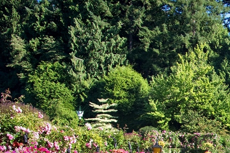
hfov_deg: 23.0
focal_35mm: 75
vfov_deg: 17.1
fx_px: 479
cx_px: 322
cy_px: 200
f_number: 5.6
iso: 100
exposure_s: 1/125
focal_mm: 24
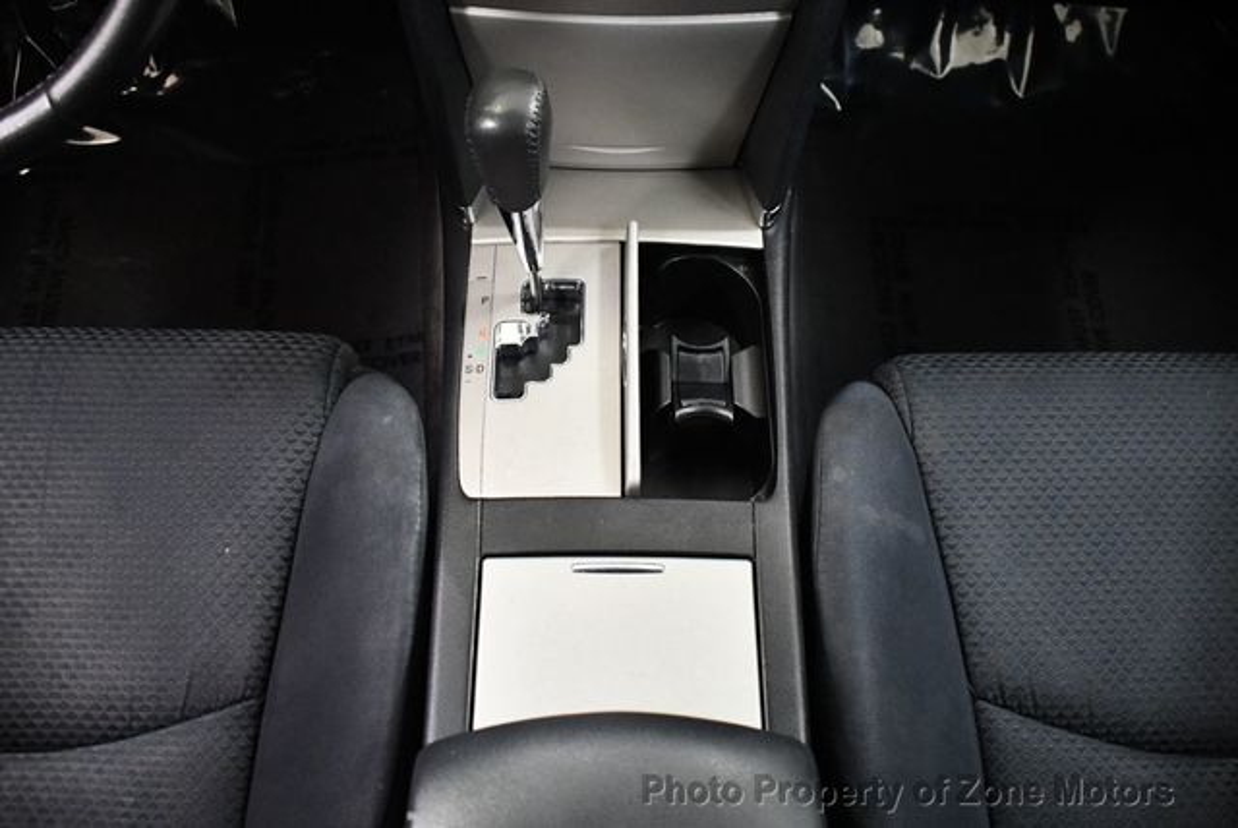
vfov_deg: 36.9
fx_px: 1239
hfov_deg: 53.1
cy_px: 414
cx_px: 619
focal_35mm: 36
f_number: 3.5
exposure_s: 1/100
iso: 3200
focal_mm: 18
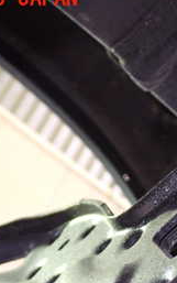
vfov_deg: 21.8
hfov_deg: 13.6
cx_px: 208
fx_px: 724
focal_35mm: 94
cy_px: 232
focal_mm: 6.83
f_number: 2.7
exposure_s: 1/20
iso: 800
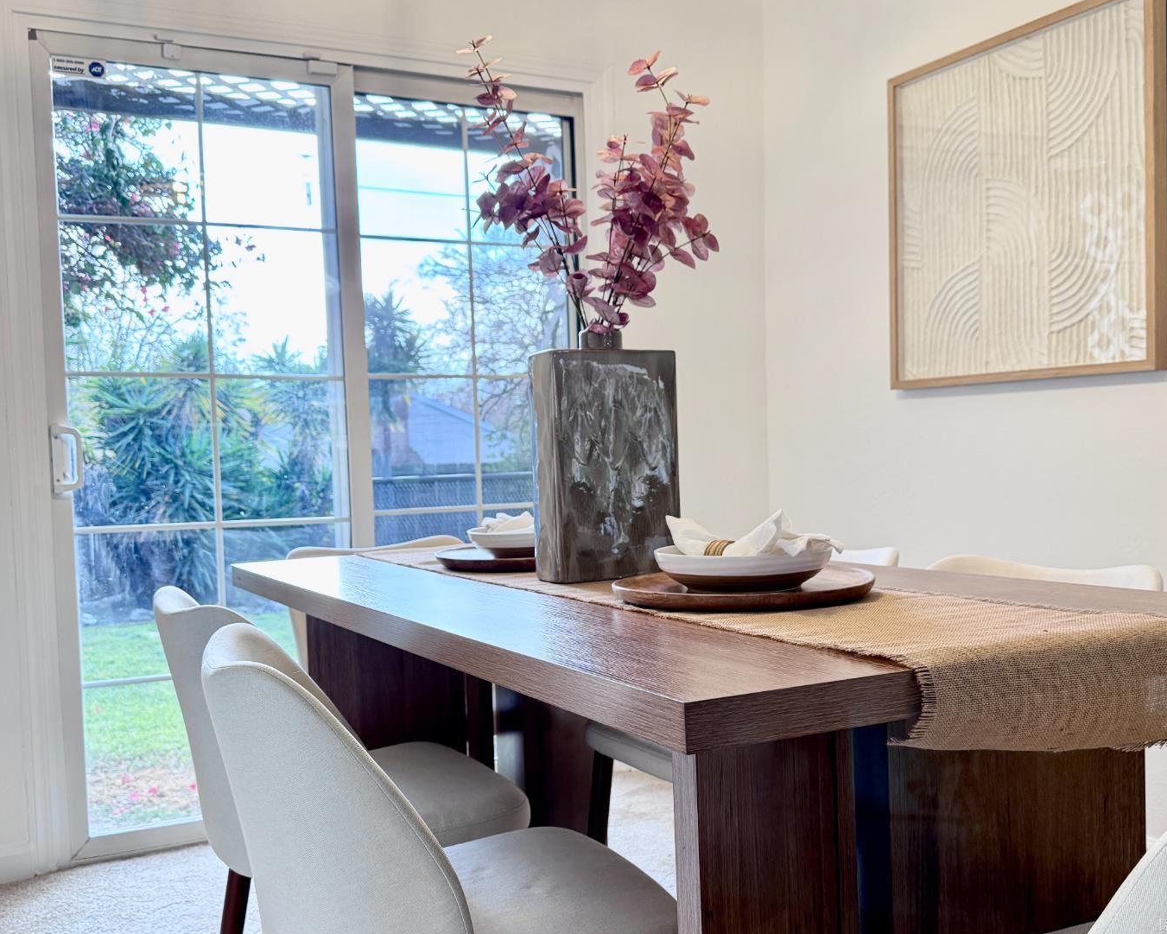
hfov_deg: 66.0
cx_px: 580
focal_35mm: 26
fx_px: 898
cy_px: 470
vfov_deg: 54.9
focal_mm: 6.76
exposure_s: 1/124
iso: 200
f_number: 1.78
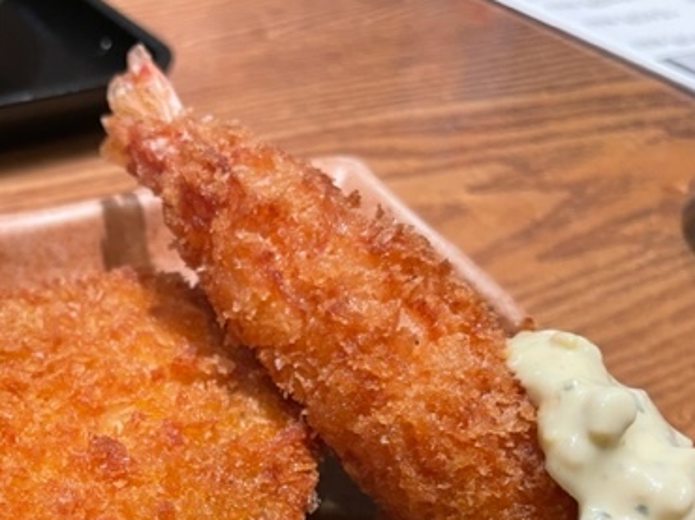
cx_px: 109
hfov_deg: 39.9
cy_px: 449
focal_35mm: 45
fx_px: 903
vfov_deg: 31.0
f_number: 1.6
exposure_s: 1/60
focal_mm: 4.2
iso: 125
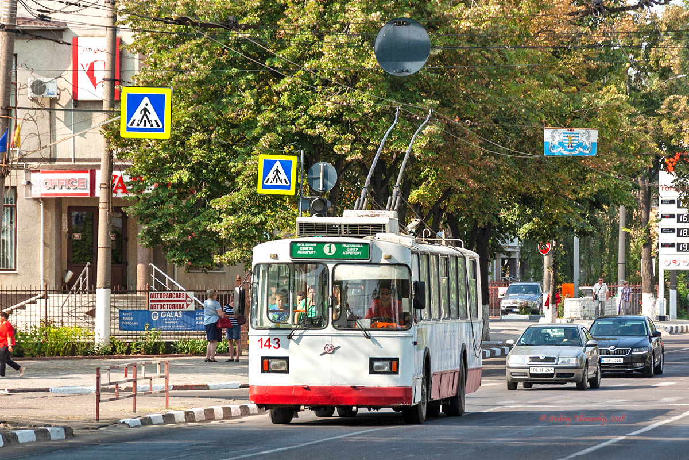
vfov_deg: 7.0
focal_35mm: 195
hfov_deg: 10.5
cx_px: 344
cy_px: 230
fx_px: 3732
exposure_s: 1/250
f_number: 8
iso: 200
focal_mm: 130
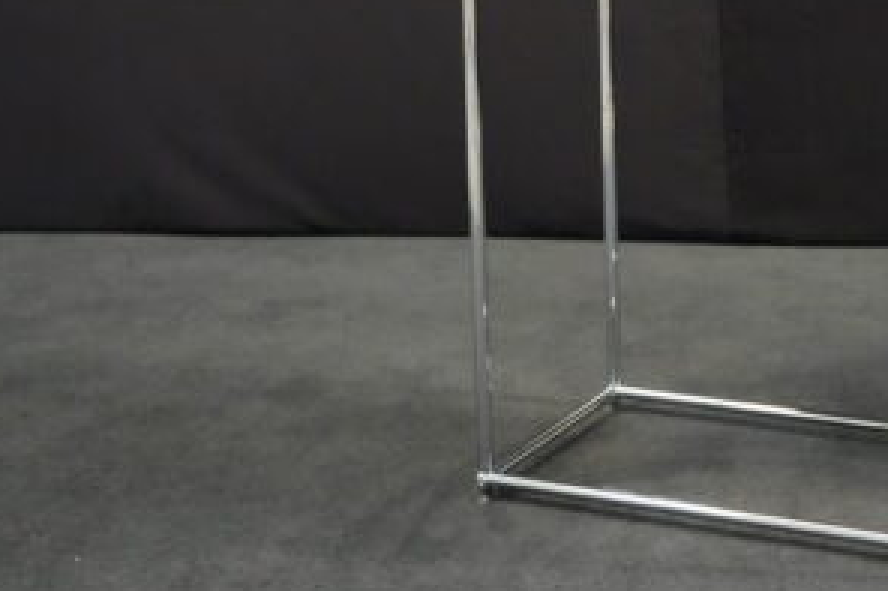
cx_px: 831
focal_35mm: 69
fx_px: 1701
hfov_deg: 28.0
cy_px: 33
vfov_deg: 19.3
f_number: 4
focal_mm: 34
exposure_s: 1/80
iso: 12800
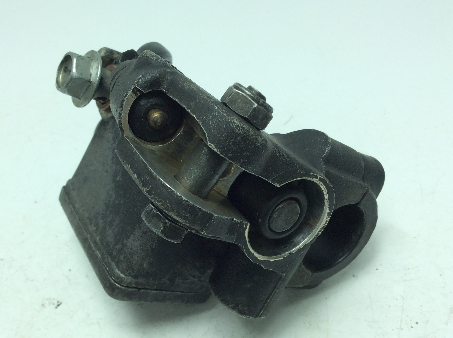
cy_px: 179
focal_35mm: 38
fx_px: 496
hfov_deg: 48.9
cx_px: 193
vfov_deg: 37.6
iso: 32
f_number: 2.4
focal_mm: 3.3
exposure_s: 1/347
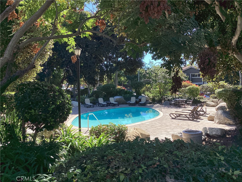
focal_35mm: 31
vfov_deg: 45.4
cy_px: 91
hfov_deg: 58.4
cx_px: 121
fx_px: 217
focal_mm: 3.3
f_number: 2.4
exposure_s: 1/831
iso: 25
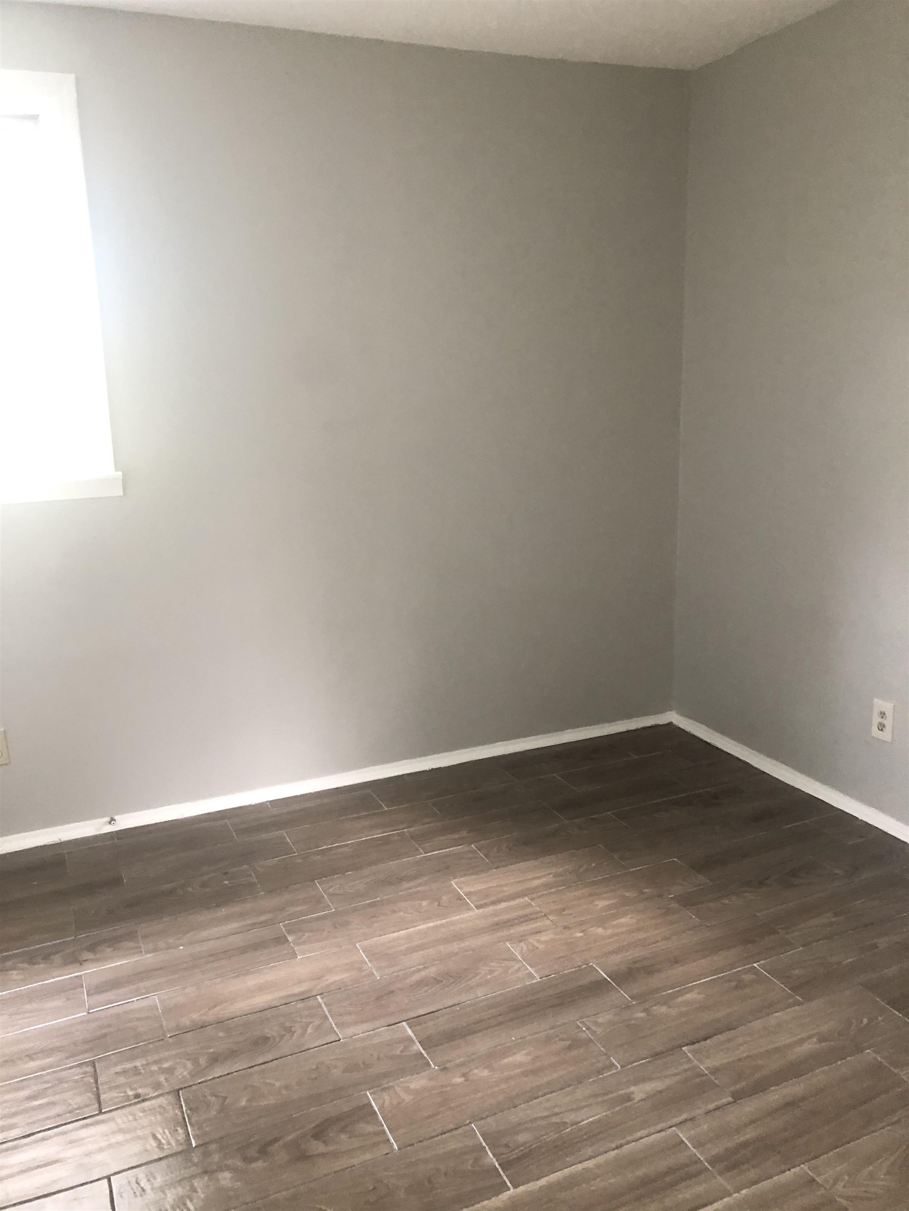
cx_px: 454
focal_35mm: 28
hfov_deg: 49.7
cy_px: 606
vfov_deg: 63.4
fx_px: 980
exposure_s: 1/15
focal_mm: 3.99
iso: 80
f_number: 1.8
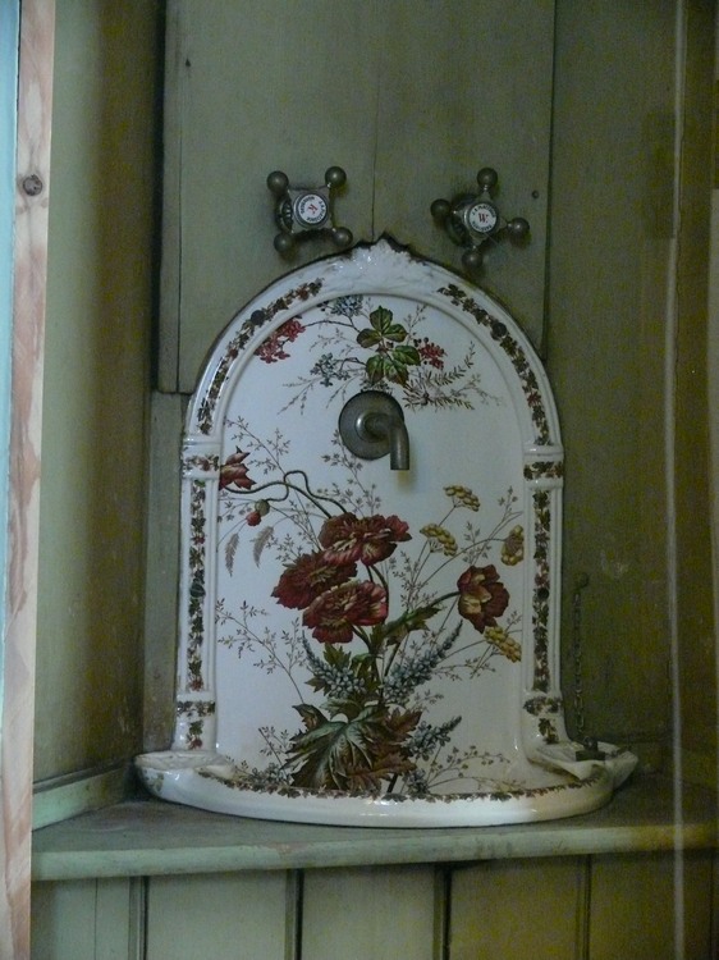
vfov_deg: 22.0
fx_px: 2466
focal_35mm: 89
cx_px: 360
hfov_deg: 16.6
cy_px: 480
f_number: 3.2
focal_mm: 18.8
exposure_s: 1/6
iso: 800
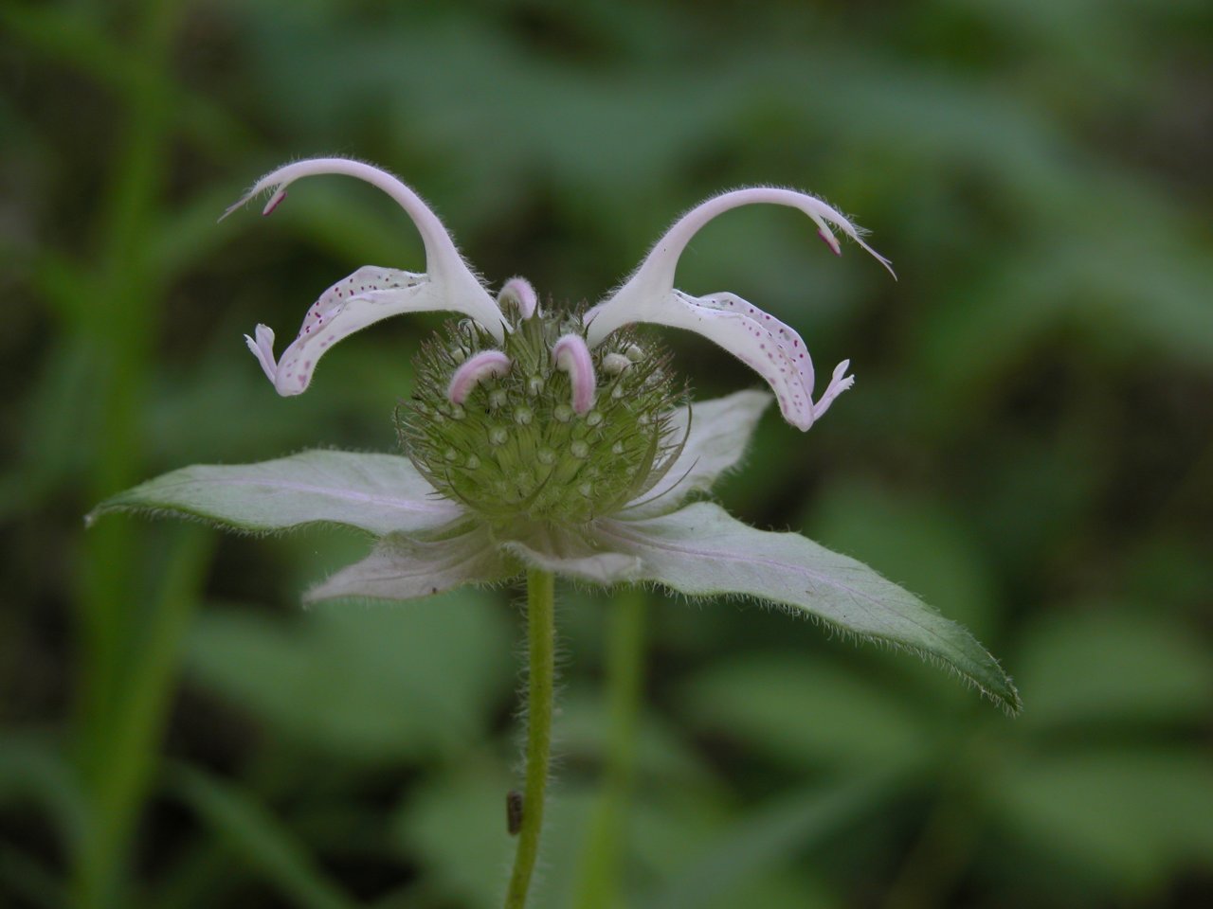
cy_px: 454
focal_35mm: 148
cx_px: 606
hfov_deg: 13.3
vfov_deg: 10.0
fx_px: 5186
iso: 100
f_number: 3.9
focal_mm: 37.7
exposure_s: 1/98.2
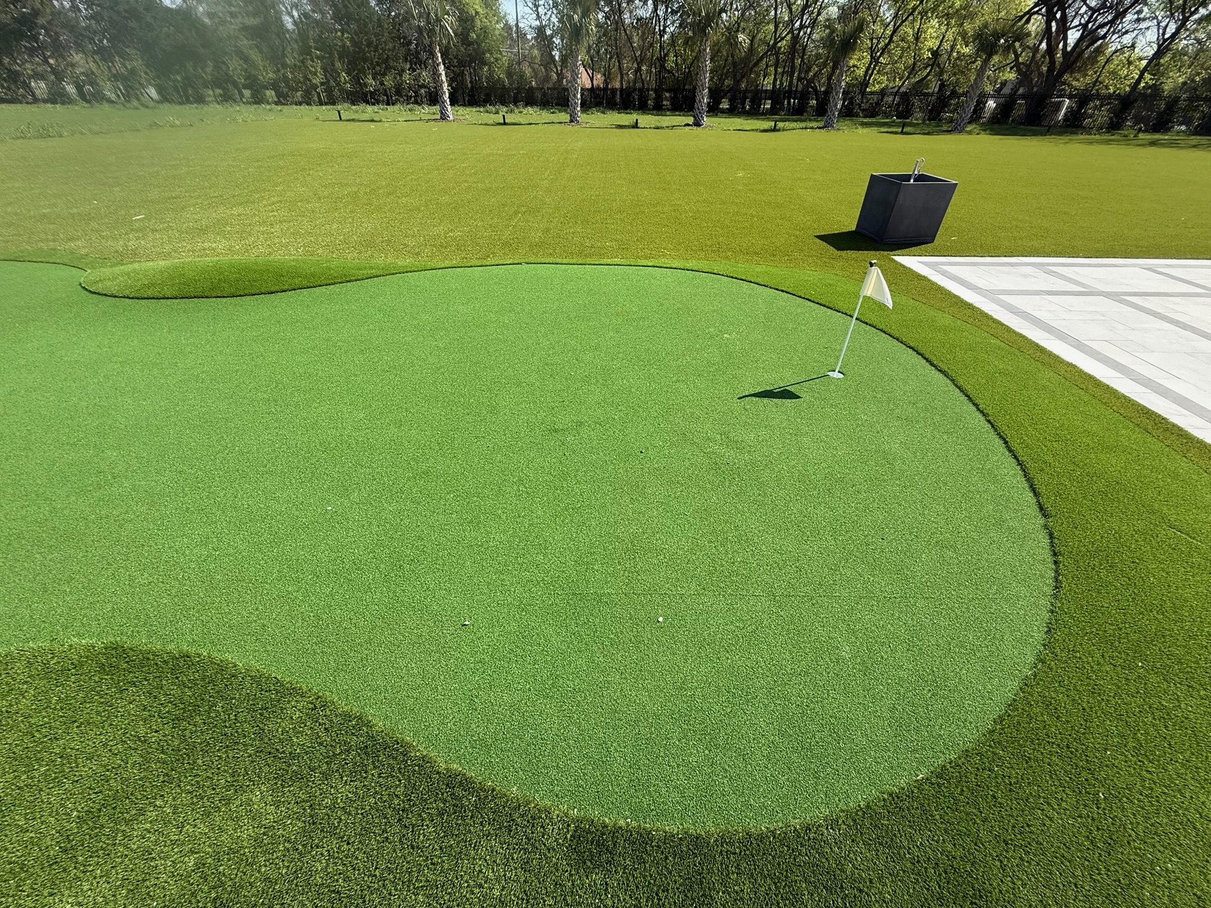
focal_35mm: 14
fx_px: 490
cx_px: 606
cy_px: 454
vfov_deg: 85.7
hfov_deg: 102.1
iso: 64
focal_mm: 2.22
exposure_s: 1/1368
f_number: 2.2
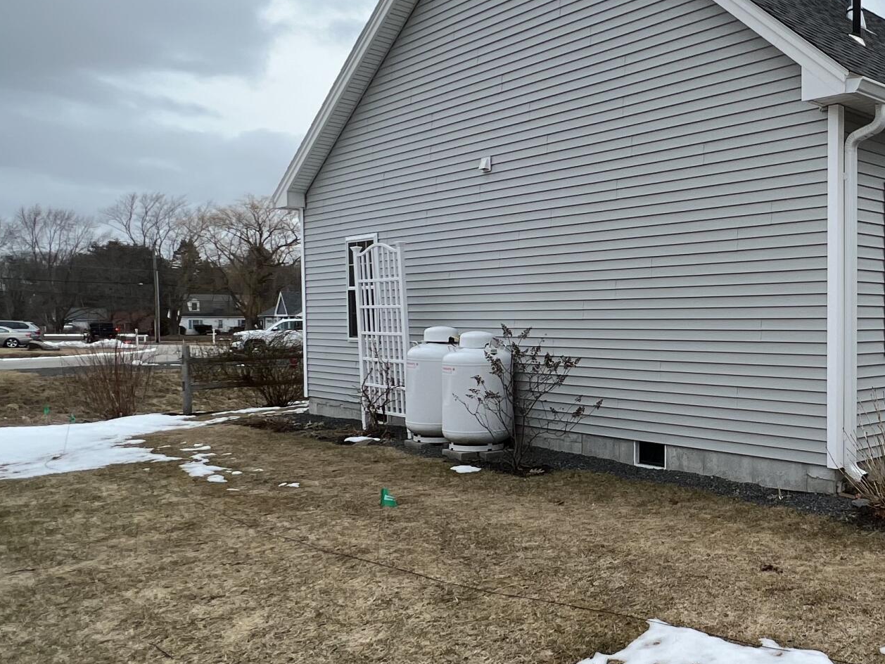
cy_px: 344
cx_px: 782
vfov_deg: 45.4
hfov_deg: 52.0
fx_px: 793
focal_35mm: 31
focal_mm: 1.57
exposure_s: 1/809
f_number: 1.8
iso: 32
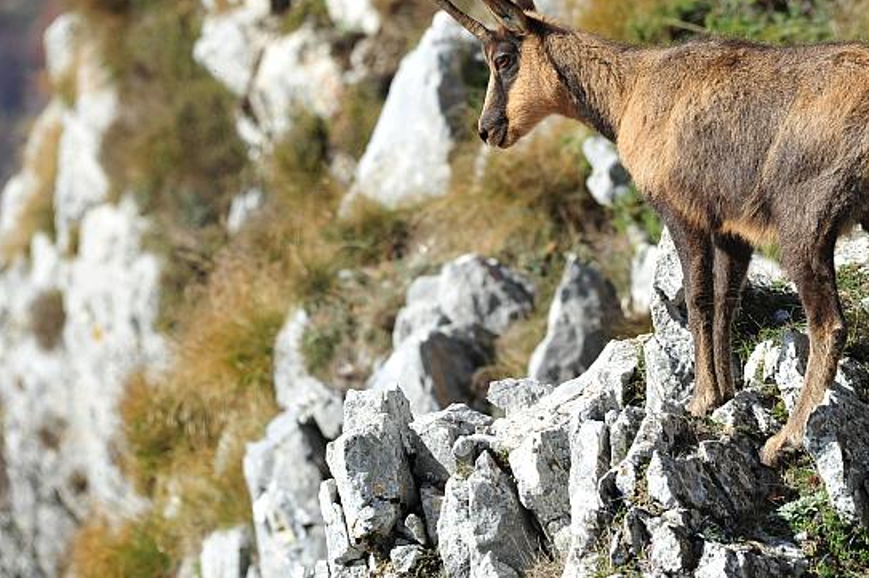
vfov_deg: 2.1
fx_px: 15989
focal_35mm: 663
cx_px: 512
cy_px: 135
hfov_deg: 3.1
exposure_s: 1/400
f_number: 10
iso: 320
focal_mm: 400
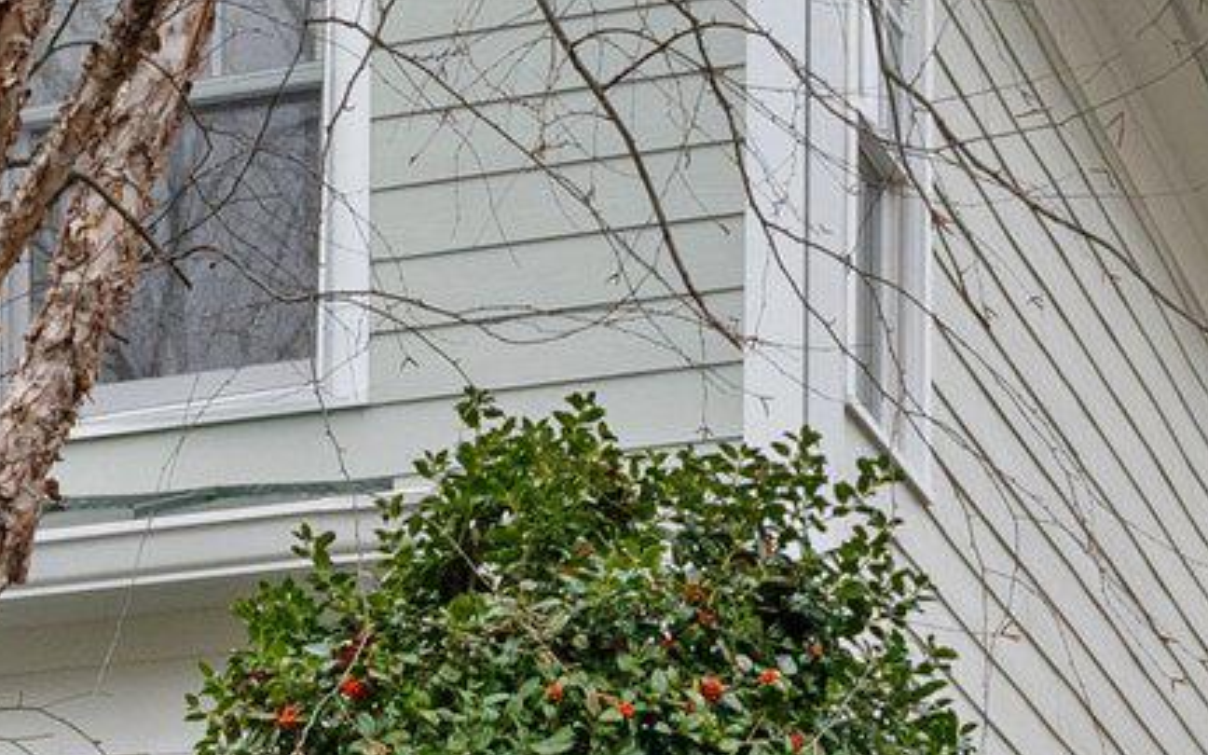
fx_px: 5564
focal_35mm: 169
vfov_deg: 7.7
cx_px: -870
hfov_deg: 11.6
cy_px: 768
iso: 640
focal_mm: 35
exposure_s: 1/200
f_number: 10
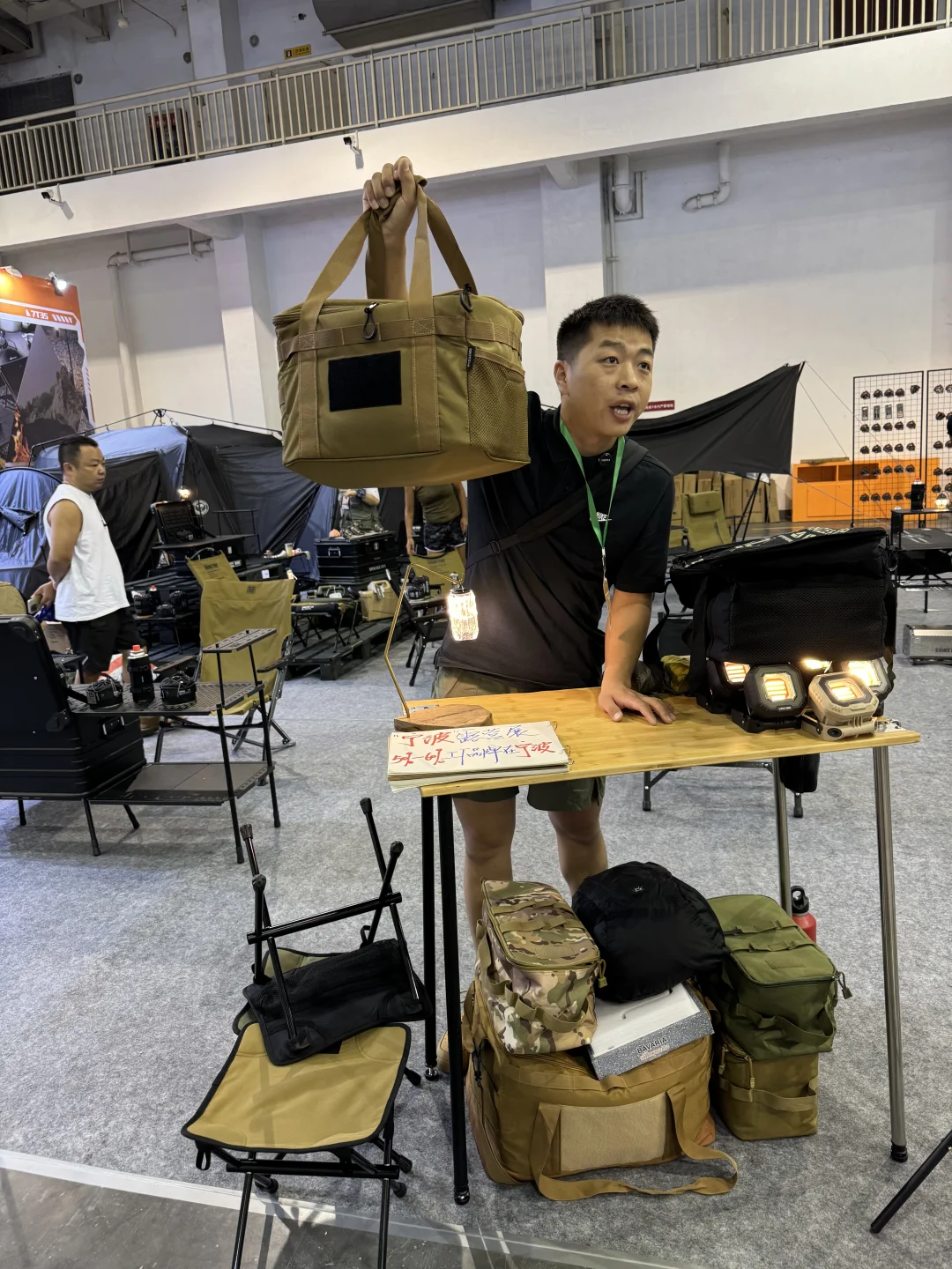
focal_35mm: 24
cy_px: 634
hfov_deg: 56.8
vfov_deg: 71.6
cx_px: 476
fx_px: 880
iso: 200
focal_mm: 6.76
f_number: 1.78
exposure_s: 1/50
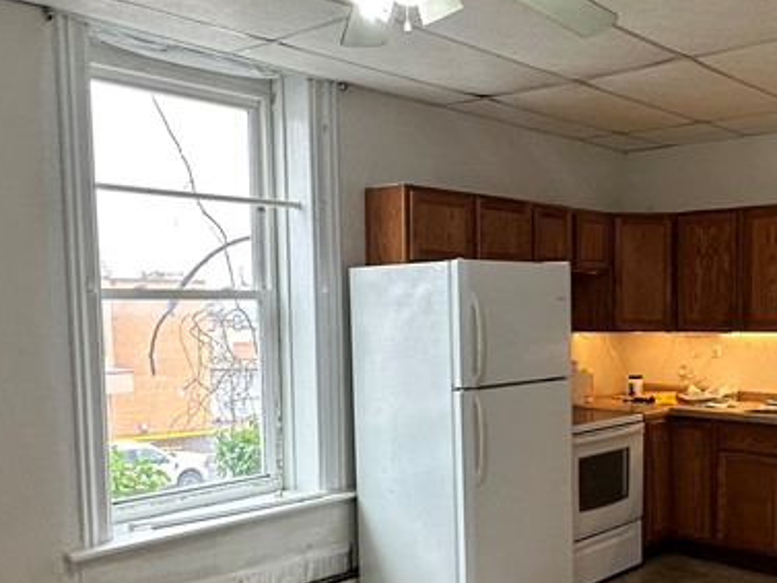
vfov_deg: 37.4
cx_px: 563
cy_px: 375
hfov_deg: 47.5
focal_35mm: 38
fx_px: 853
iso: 125
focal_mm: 2.22
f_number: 2.2
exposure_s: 1/61
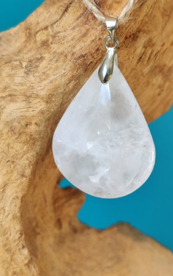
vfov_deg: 64.6
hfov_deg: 43.1
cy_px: 131
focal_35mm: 29
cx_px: 98
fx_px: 219
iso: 117
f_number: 1.75
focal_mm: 4.77
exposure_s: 1/100
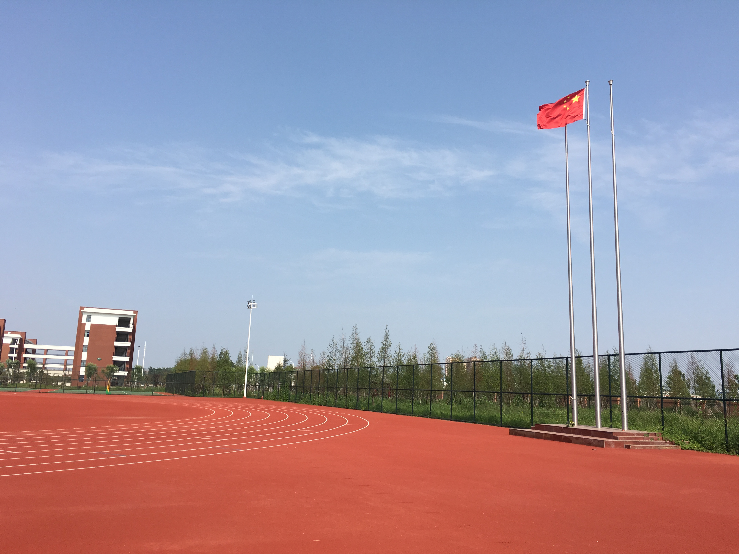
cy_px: 277
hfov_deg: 61.7
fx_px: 619
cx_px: 370
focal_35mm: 29
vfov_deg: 48.2
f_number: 2.2
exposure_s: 1/1748
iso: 25
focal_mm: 4.15
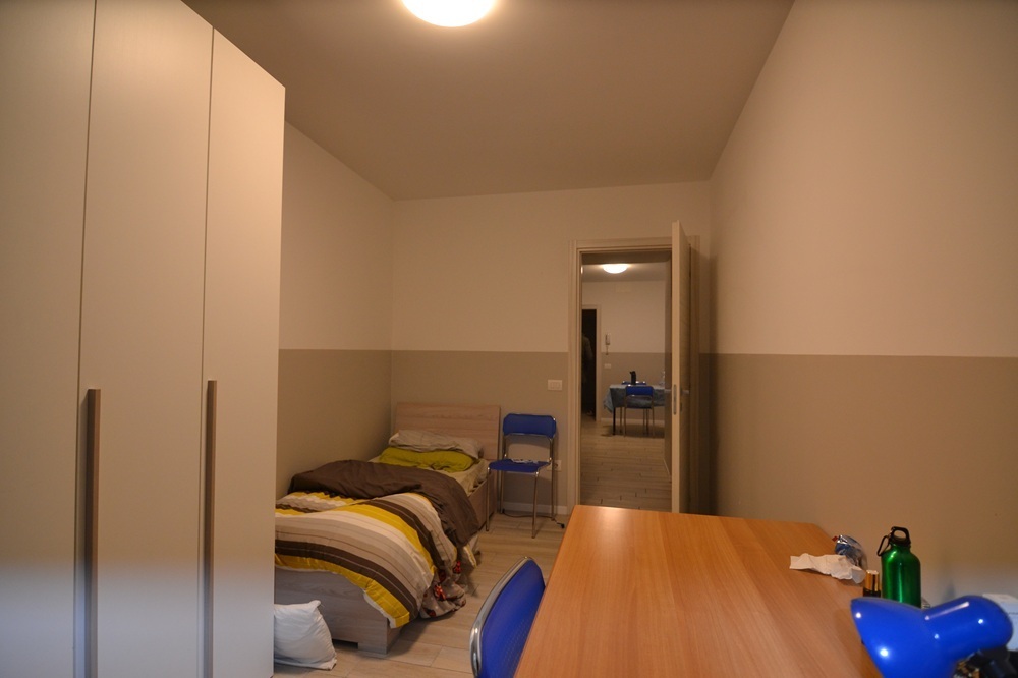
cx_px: 509
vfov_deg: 69.6
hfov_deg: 92.5
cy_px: 339
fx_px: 488
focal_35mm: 17
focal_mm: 11.5
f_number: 2.8
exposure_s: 1/60
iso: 500
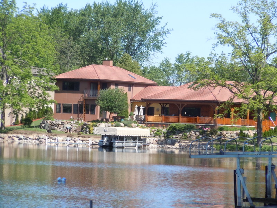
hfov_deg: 10.1
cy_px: 104
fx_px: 1568
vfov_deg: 7.6
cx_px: 138
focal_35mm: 196
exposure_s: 1/250
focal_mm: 35
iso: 100
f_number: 5.6
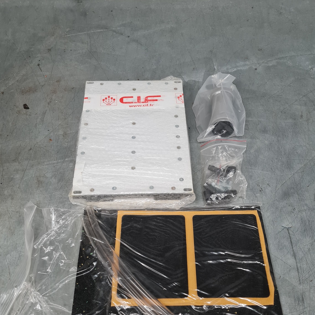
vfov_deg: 46.9
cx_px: 166
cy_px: 194
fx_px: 360
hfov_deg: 47.2
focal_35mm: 35
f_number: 1.8
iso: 250
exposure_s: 1/100
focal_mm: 5.4
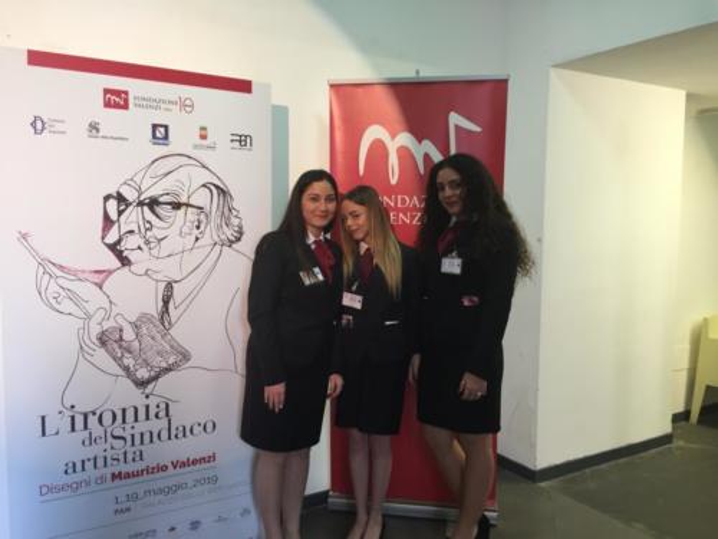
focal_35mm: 29
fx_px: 602
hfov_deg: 61.7
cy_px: 270
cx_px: 359
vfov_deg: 48.2
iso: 125
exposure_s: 1/33
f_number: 2.2
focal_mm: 4.15
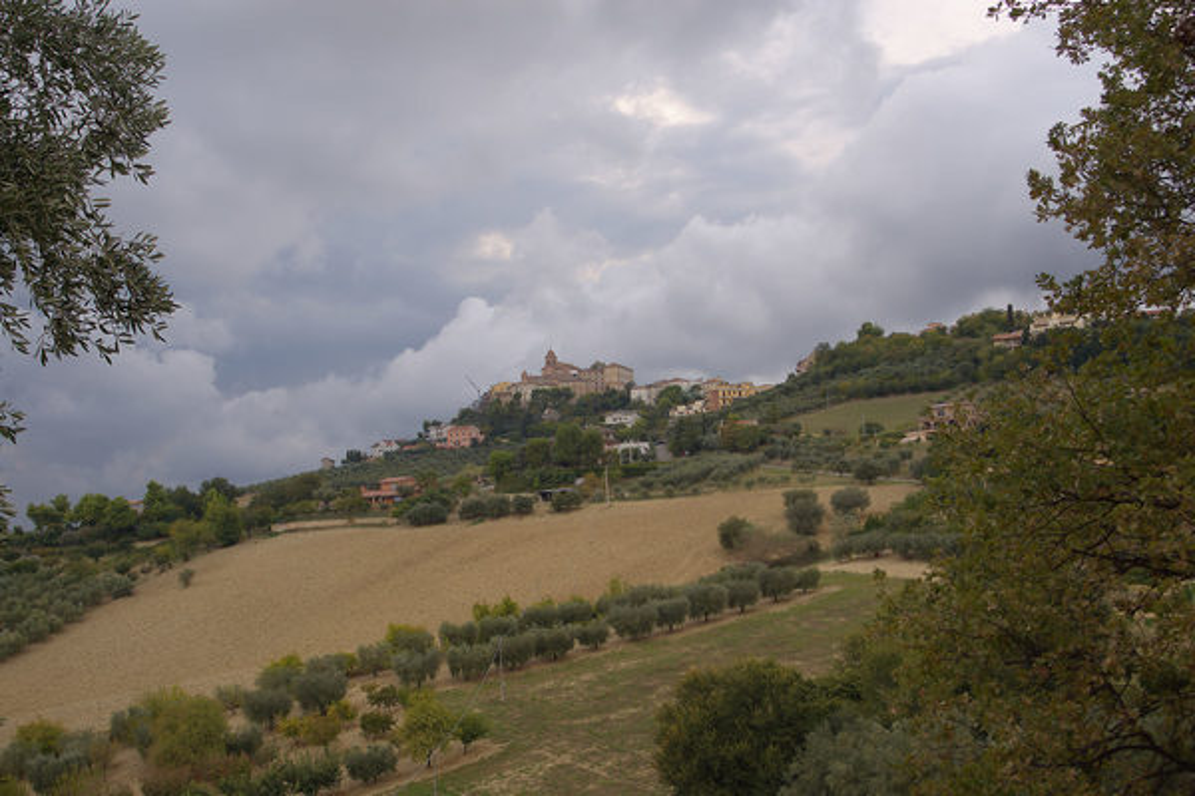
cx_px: 598
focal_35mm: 50
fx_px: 1660
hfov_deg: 39.6
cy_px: 398
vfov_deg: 27.0
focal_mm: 50
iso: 100
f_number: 11
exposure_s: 1/80
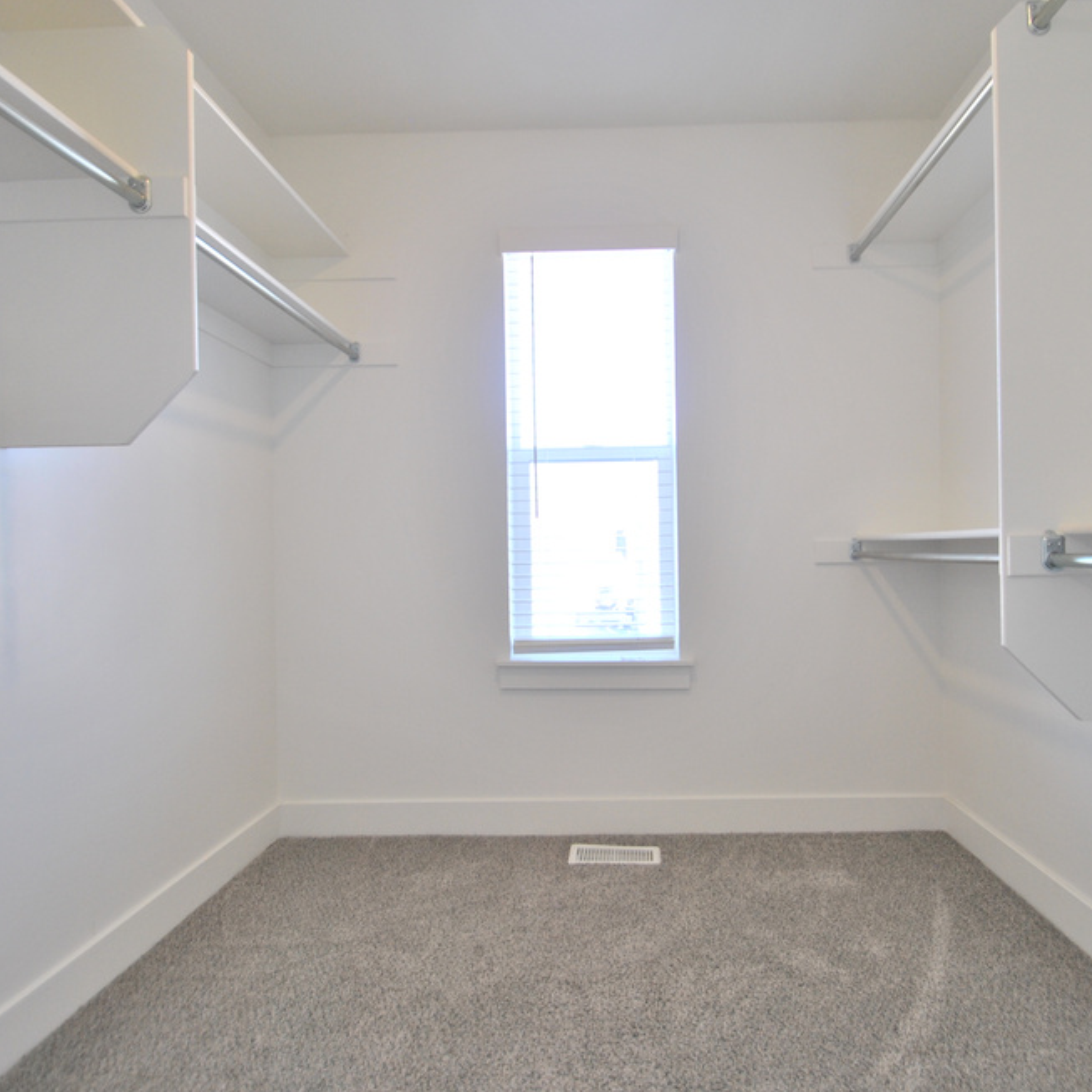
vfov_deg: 74.8
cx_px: 609
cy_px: 541
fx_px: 714
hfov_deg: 74.6
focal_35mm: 20
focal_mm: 10
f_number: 4.5
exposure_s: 1/80
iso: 200
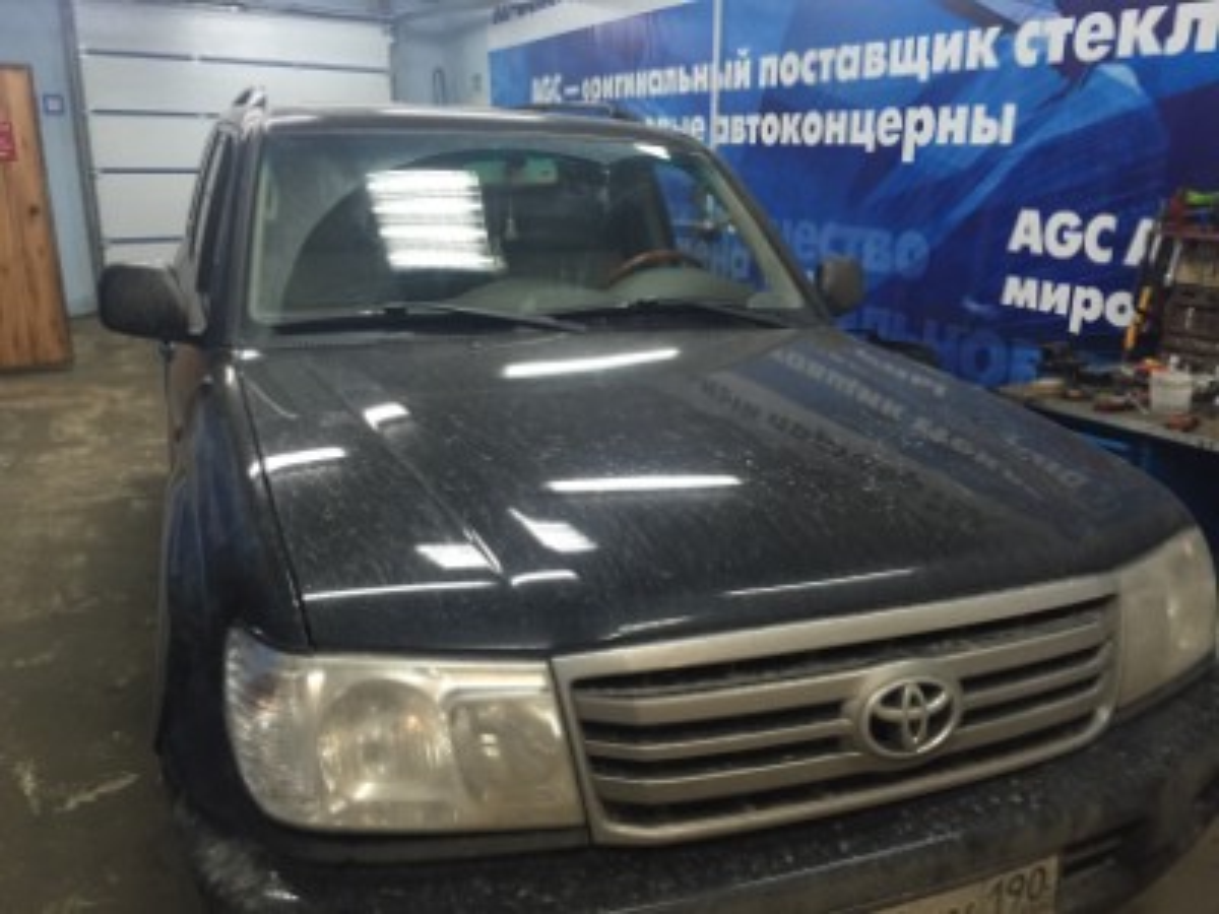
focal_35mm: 29
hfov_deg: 61.7
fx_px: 1021
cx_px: 610
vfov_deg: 48.2
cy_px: 457
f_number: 2.2
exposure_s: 1/33
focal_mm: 4.15
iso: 200
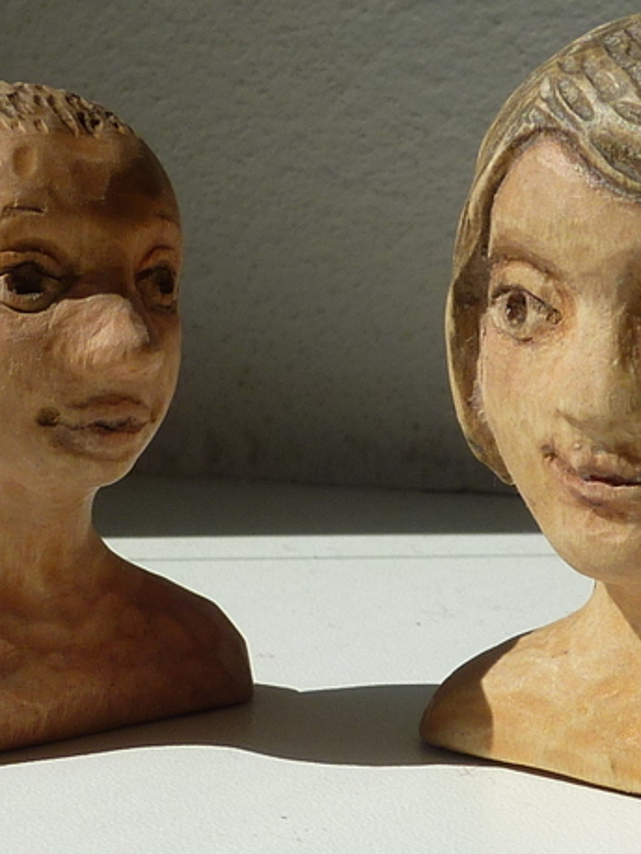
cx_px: 335
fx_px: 2368
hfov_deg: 15.4
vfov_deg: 20.4
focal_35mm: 96
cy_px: 490
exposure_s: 1/500
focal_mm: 5
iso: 80
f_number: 5
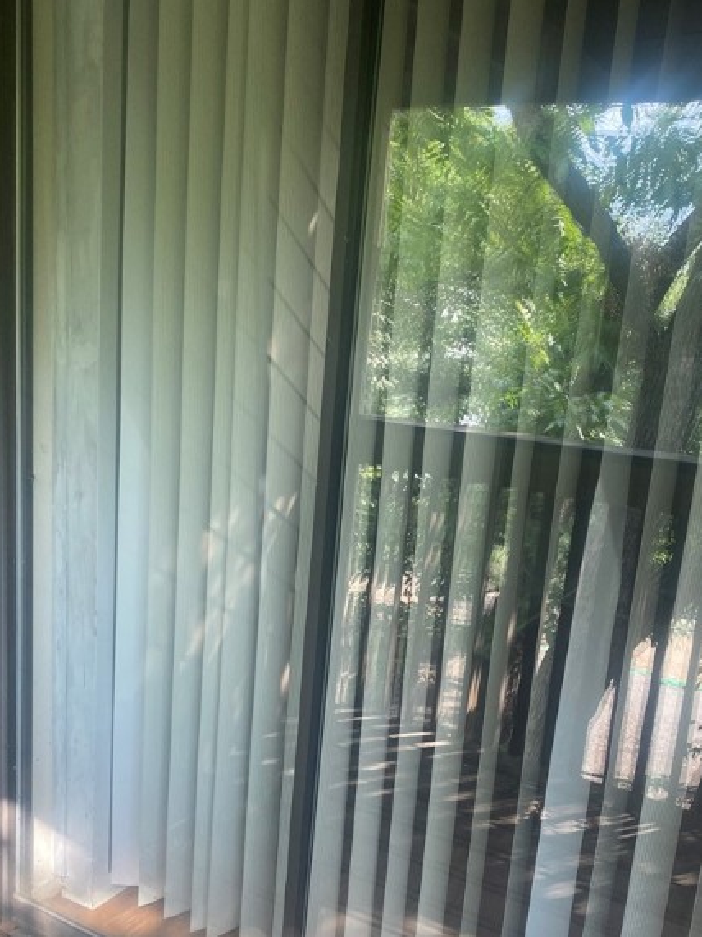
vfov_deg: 52.4
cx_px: 385
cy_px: 545
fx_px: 947
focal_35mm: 35
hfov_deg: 40.6
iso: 100
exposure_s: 1/121
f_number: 1.8
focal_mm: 4.25
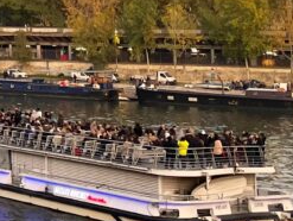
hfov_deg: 14.0
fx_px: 1043
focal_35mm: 123
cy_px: -99
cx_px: -255
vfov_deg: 11.6
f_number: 1.6
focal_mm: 4.2
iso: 80
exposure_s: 1/121
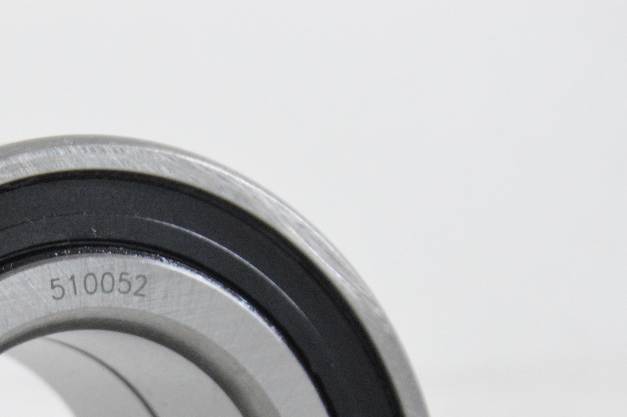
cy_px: 550
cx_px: 66
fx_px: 4855
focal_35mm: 279
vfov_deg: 4.9
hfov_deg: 7.4
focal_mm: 70
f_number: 8
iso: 3200
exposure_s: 1/100
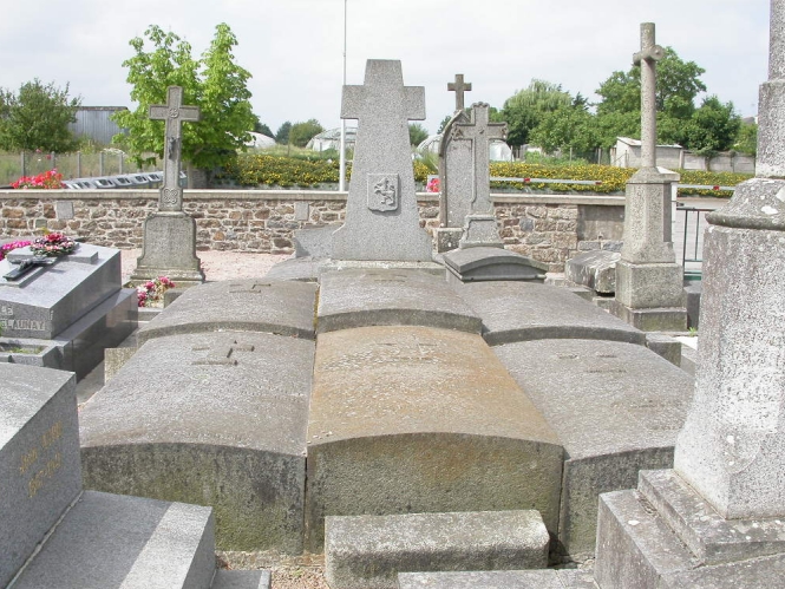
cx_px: 398
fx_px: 885
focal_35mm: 39
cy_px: 301
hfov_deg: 47.9
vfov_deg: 36.8
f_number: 6.7
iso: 100
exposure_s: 1/278
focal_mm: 7.85
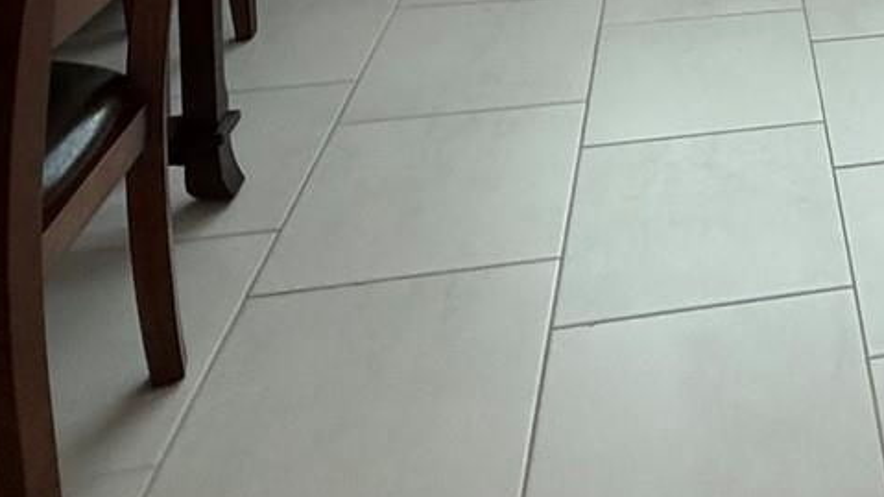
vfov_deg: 17.8
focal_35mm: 51
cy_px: -443
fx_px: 1195
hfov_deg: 34.2
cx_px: 1008
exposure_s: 1/120
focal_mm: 2.22
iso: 400
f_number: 2.2
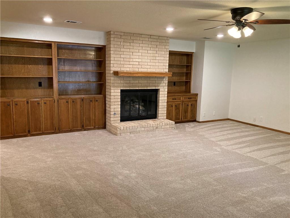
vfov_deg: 49.7
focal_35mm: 28
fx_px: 235
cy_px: 109
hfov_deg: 63.4
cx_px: 145
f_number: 1.8
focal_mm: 3.99
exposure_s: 1/60
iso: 250
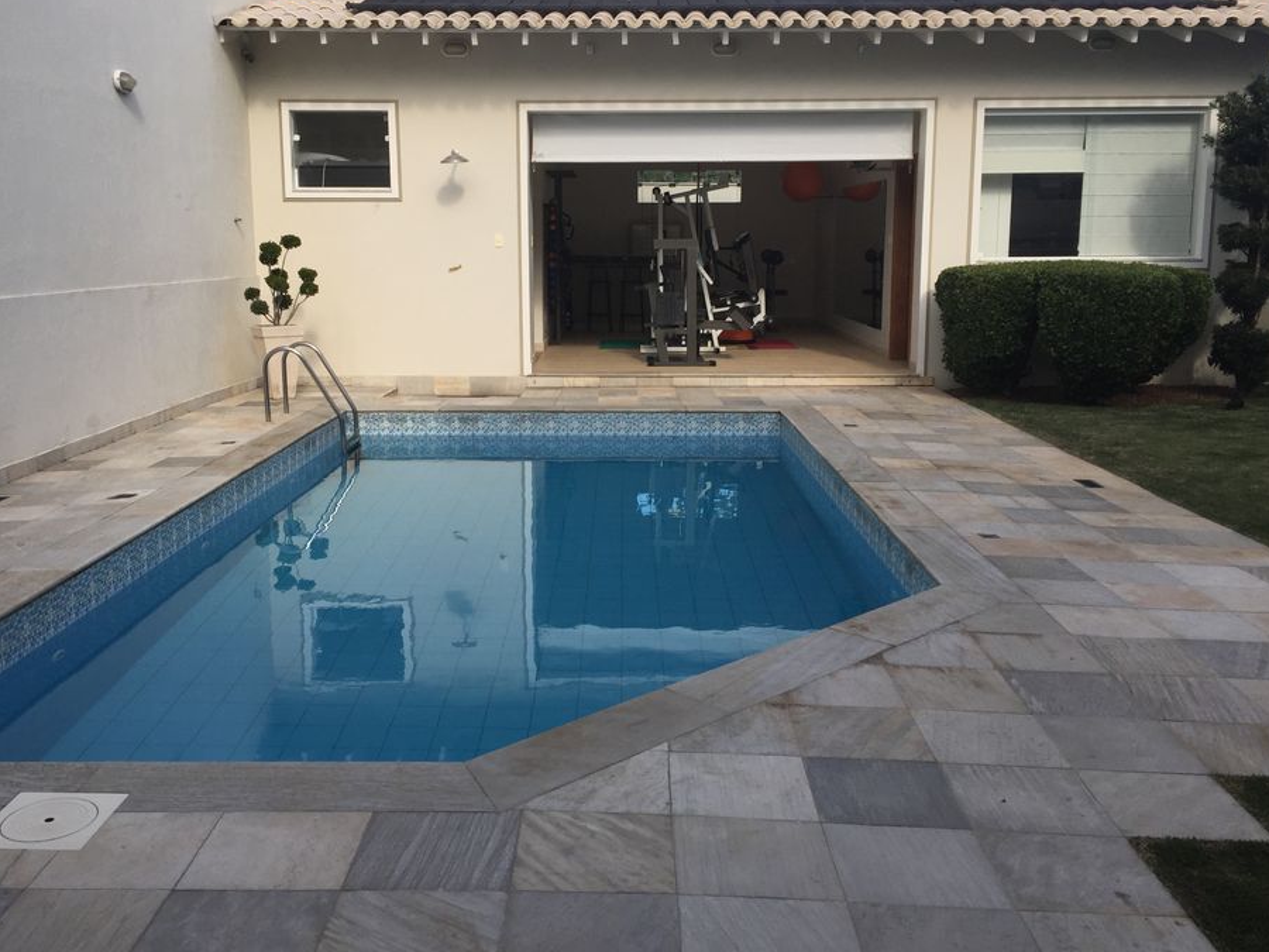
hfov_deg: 55.3
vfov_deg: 42.9
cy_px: 433
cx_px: 608
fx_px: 1210
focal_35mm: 33
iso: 32
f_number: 2.2
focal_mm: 4.15
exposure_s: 1/964
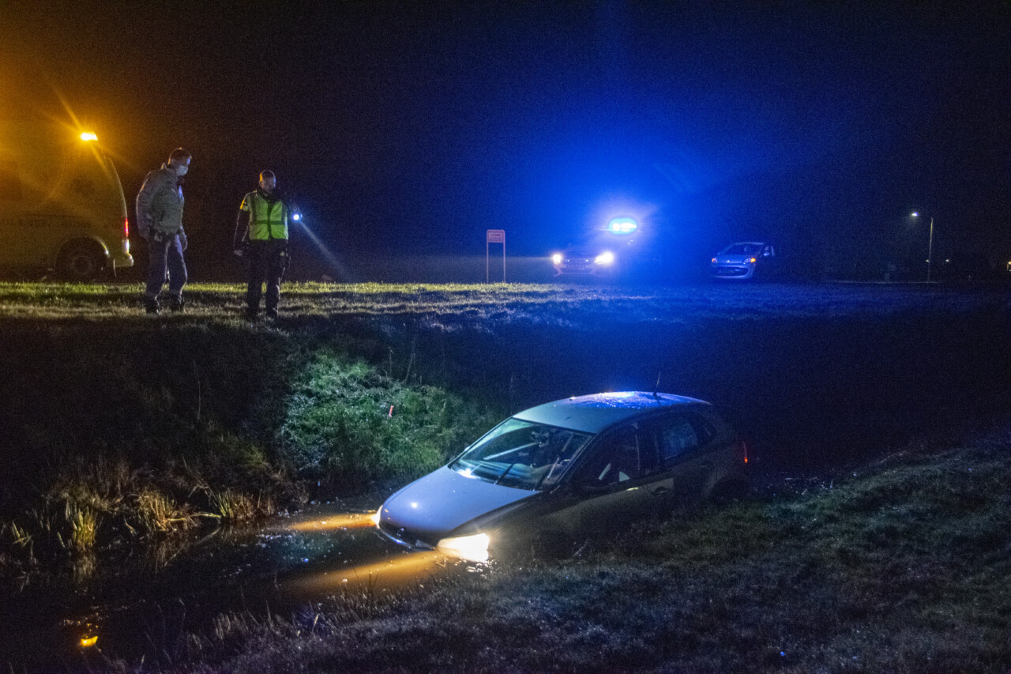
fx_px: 1011
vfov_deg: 36.9
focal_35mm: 36
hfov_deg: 53.1
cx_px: 506
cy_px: 337
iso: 4000
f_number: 3.8
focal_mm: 24
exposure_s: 1/40
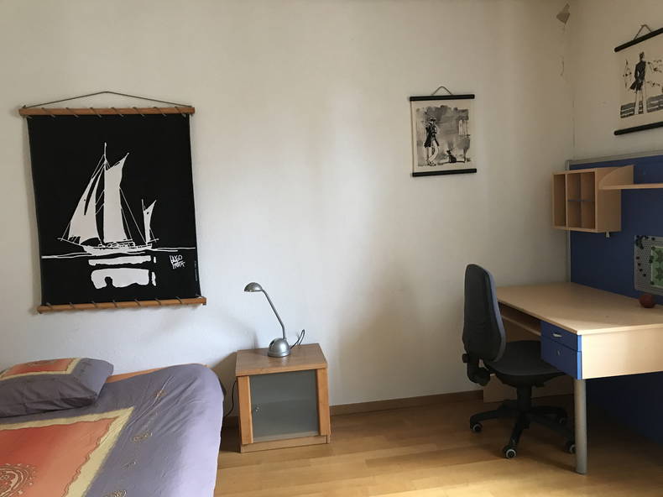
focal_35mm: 28
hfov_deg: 63.5
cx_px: 332
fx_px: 536
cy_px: 248
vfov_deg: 49.7
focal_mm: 3.99
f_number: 1.8
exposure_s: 1/11
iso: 100
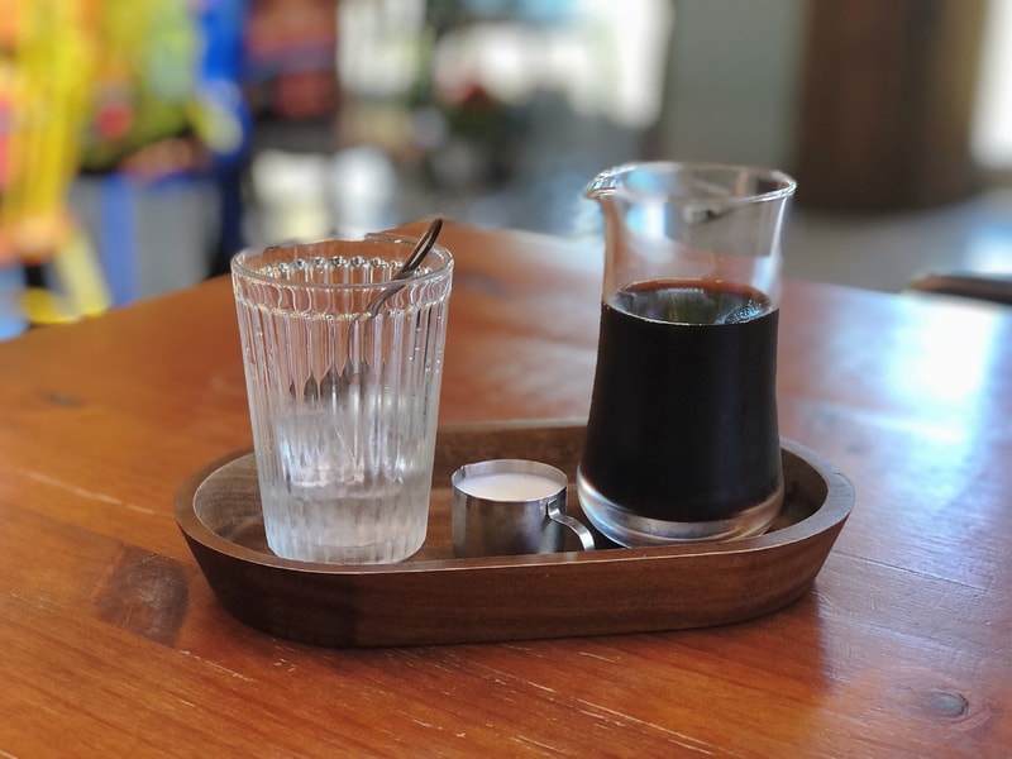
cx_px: 506
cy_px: 380
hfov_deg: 33.8
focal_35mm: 57
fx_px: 1666
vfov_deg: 25.7
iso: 125
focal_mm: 6.6
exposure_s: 1/30
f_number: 2.8
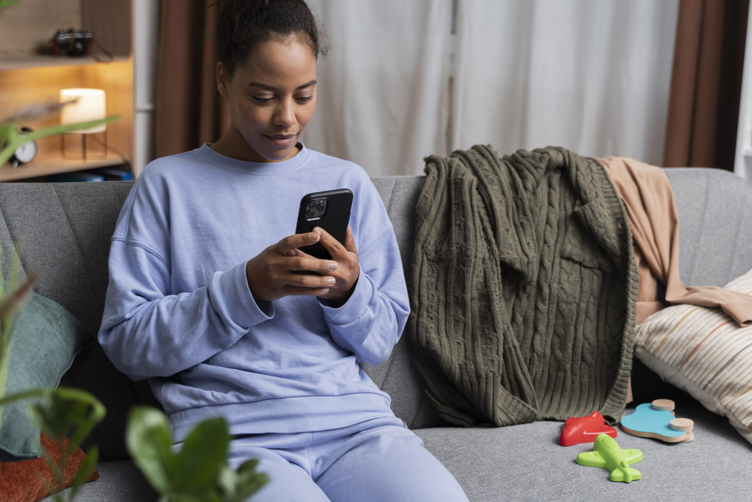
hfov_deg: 35.0
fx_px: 1191
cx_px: 417
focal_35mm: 57
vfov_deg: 23.8
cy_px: 207
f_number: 2.8
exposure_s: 1/160
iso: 200
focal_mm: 43
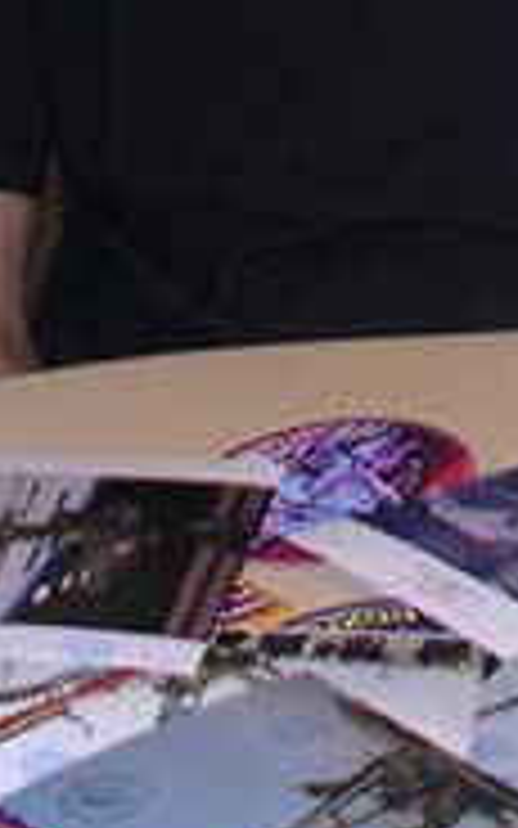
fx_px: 3298
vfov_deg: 13.9
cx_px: 685
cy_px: -196
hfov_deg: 8.8
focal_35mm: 146
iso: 100
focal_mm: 5.8
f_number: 2.8
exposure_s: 1/60.1
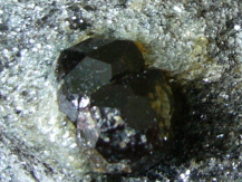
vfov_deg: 12.1
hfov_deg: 16.0
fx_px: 846
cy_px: 3
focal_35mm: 121
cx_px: 229
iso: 100
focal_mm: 5.8
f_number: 2.8
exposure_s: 1/13
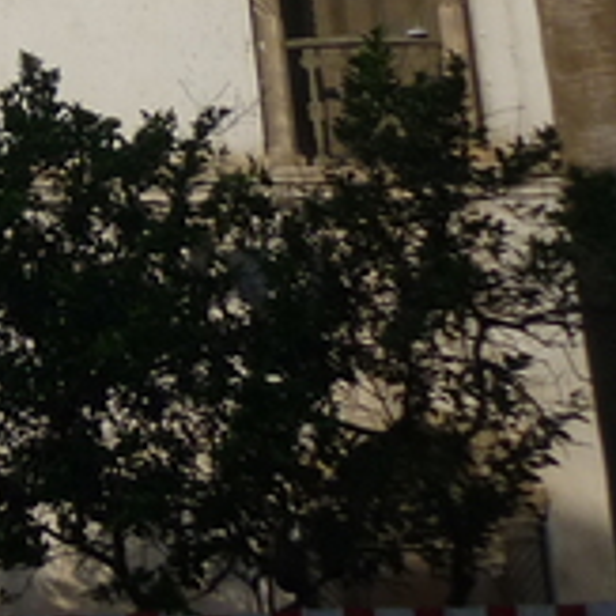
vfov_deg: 11.8
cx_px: -756
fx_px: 2879
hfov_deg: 10.8
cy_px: -231
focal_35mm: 143
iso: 100
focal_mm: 5.5
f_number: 8
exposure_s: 1/320
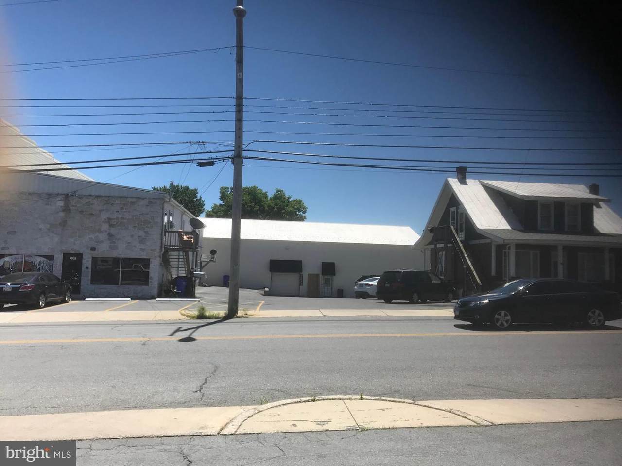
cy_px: 233
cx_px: 311
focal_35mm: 28
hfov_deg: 63.4
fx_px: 503
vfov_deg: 49.7
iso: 20
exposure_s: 1/1808
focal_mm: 3.99
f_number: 1.8
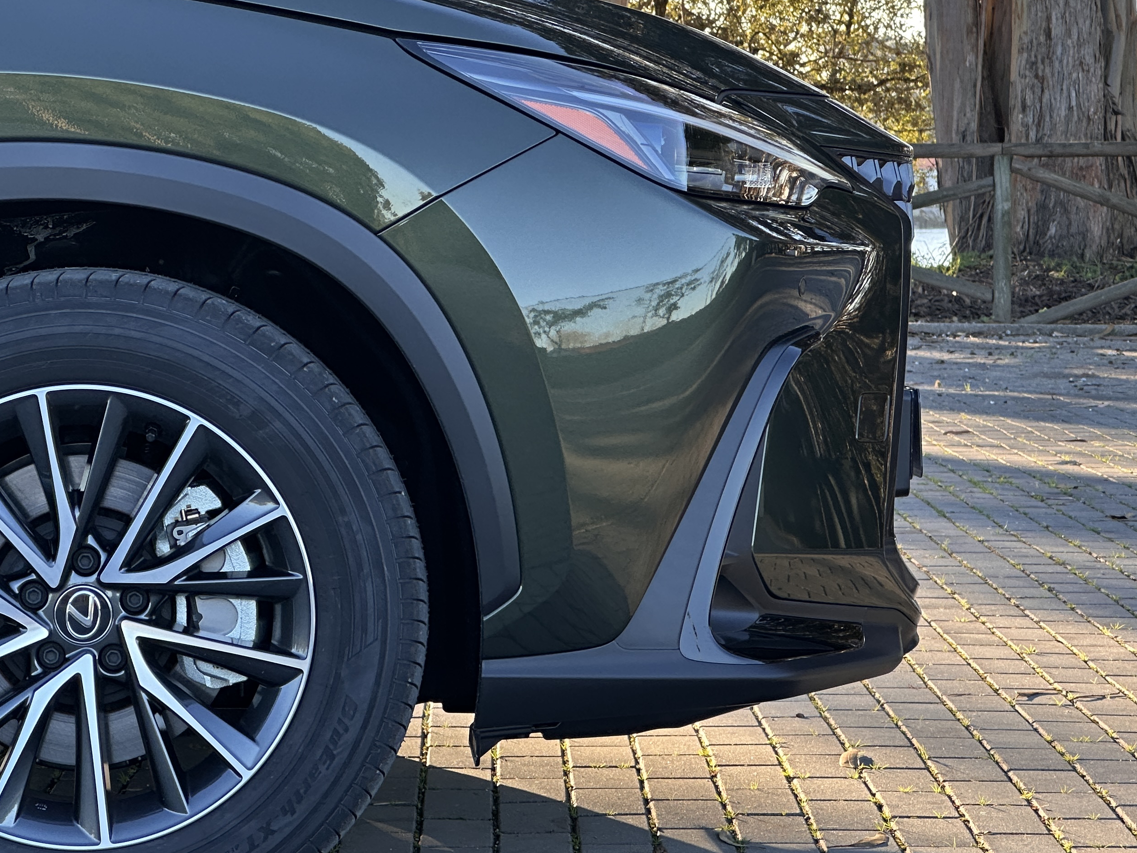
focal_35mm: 124
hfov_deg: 15.9
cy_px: 351
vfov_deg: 11.9
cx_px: 381
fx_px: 4073
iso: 64
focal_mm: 9
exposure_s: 1/99
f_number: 2.8
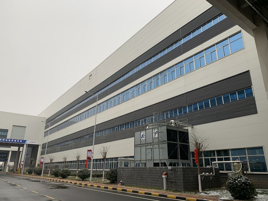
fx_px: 201
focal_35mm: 26
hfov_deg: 67.3
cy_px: 100
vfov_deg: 53.1
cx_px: 134
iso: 50
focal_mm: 4.25
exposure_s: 1/121
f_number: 1.8
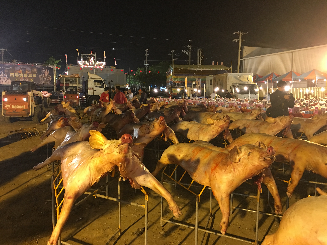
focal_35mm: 29
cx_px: 164
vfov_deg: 48.2
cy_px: 122
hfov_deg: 61.7
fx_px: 274
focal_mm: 4.15
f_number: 2.2
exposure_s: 1/15
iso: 80
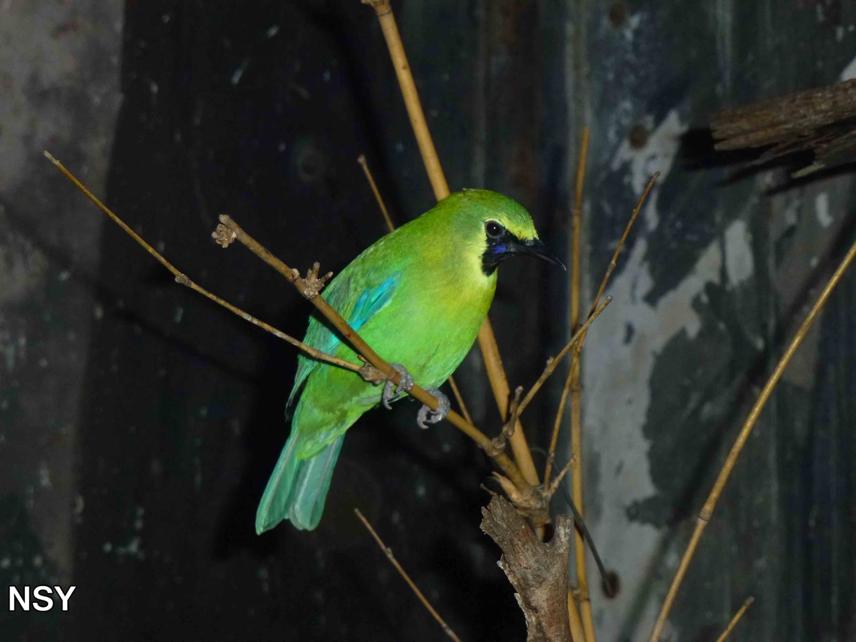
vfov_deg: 10.4
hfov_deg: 13.9
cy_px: 321
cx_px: 428
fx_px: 3511
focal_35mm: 142
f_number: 5.3
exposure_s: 1/60
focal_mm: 25.5
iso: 250
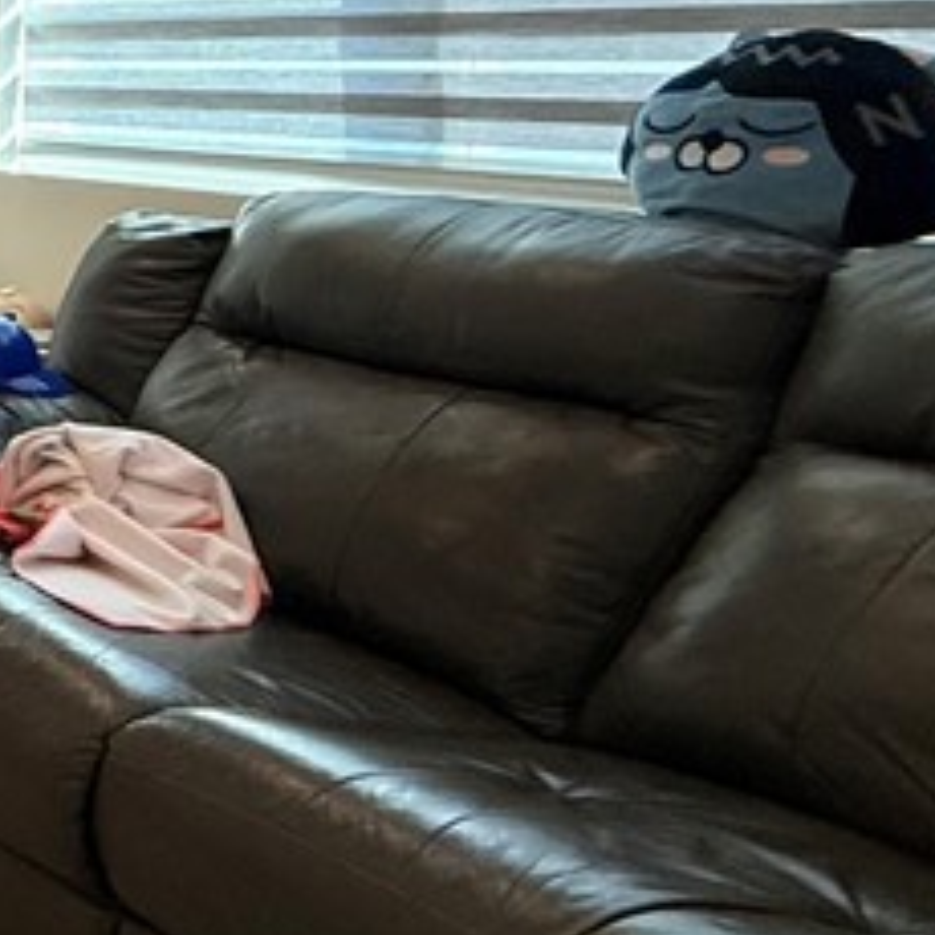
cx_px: -1118
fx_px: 1681
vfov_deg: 29.9
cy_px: 110
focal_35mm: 55
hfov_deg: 17.1
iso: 200
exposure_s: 1/120
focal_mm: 2.22
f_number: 2.2
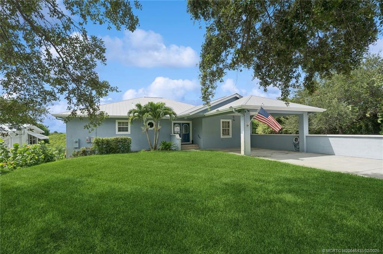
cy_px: 127
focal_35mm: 16
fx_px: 170
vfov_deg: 73.7
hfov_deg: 96.8
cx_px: 192
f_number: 9
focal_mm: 16
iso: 320
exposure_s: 1/400
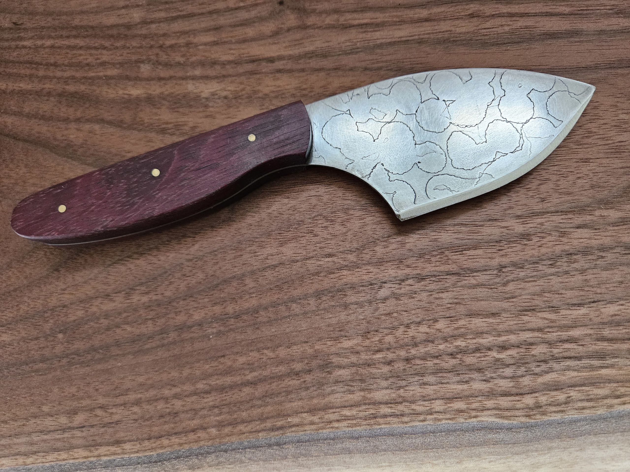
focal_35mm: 23
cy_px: 236
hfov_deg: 73.9
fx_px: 419
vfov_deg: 58.9
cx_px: 315
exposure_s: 1/120
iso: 800
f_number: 1.8
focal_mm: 5.4
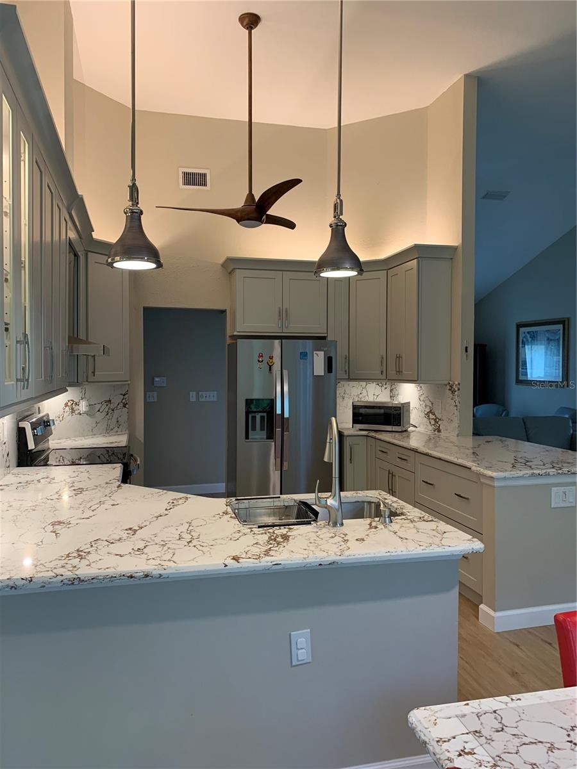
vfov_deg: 67.3
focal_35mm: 26
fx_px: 578
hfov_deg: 53.1
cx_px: 288
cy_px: 384
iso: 125
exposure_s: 1/60
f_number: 1.8
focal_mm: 4.25
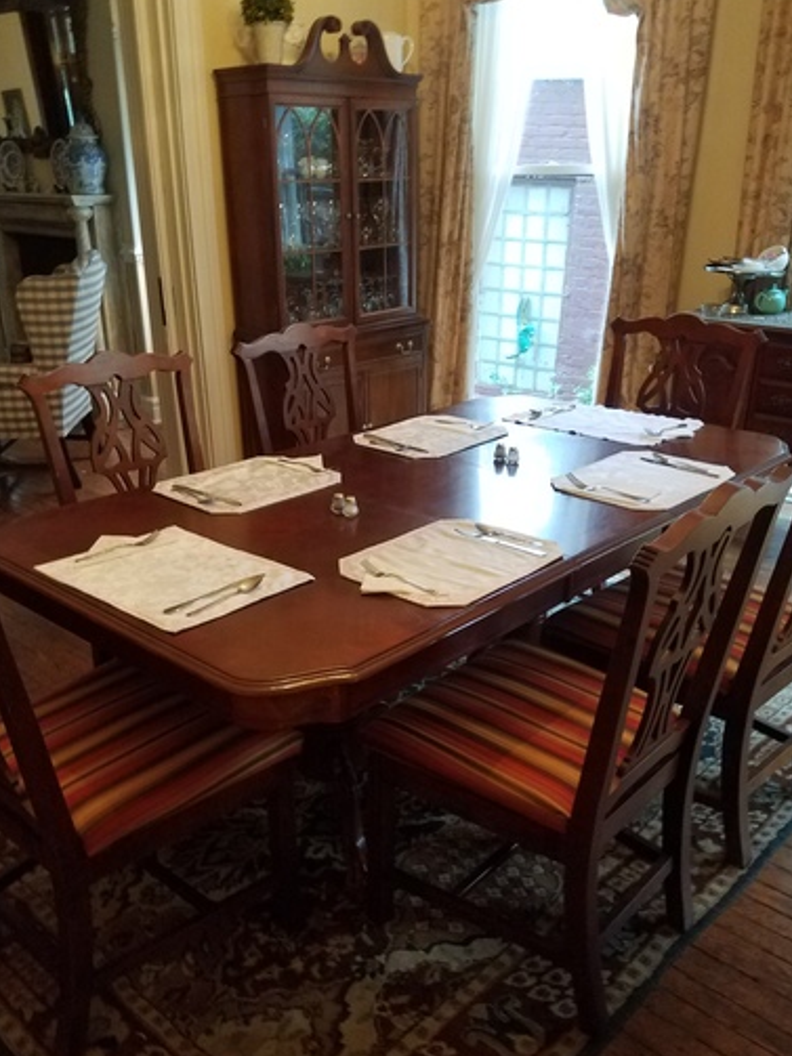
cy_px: 603
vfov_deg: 59.7
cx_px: 377
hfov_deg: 46.8
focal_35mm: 30
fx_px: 916
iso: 250
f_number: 1.7
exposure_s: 1/24
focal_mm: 4.2
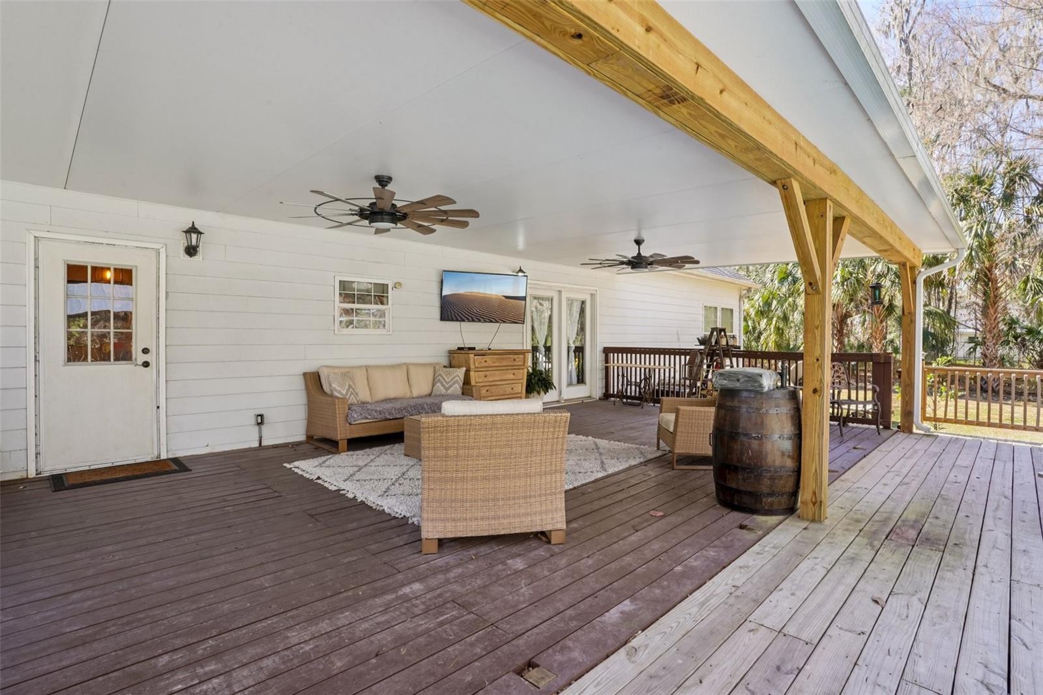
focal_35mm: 17
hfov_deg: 93.3
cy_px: 348
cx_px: 522
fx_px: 492
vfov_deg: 70.4
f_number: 14
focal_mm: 17
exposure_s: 1/25
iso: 400
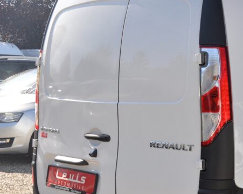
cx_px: 272
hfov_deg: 21.7
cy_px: 138
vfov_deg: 18.4
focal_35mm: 83
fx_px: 597
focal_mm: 26
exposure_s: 1/320
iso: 500
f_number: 9
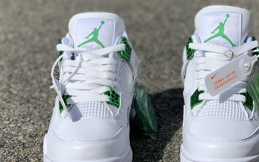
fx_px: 515
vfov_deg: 17.9
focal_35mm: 73
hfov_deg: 28.1
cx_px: 158
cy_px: 94
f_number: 2.4
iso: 16
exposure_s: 1/2283
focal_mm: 6
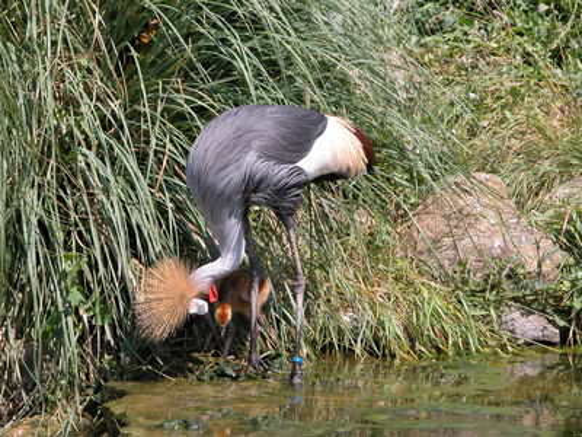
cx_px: 291
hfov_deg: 10.4
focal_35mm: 191
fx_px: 3211
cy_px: 218
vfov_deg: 7.8
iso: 100
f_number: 5.1
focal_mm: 48.5
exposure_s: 1/344
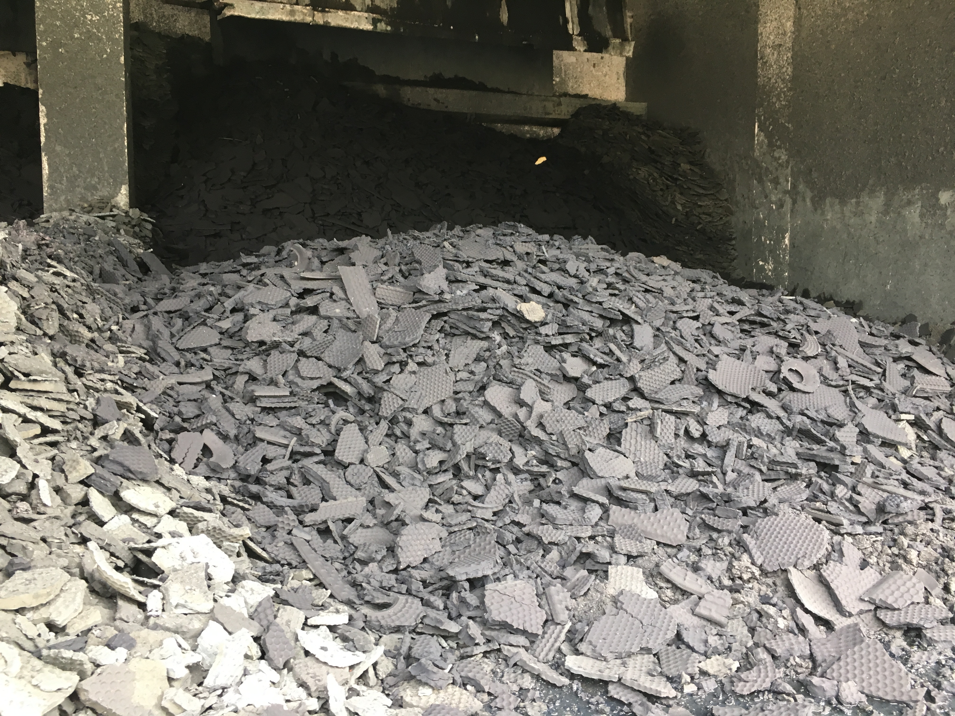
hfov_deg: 61.7
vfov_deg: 48.2
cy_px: 358
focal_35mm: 29
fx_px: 800
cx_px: 478
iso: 64
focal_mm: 4.15
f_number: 2.2
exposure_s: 1/33
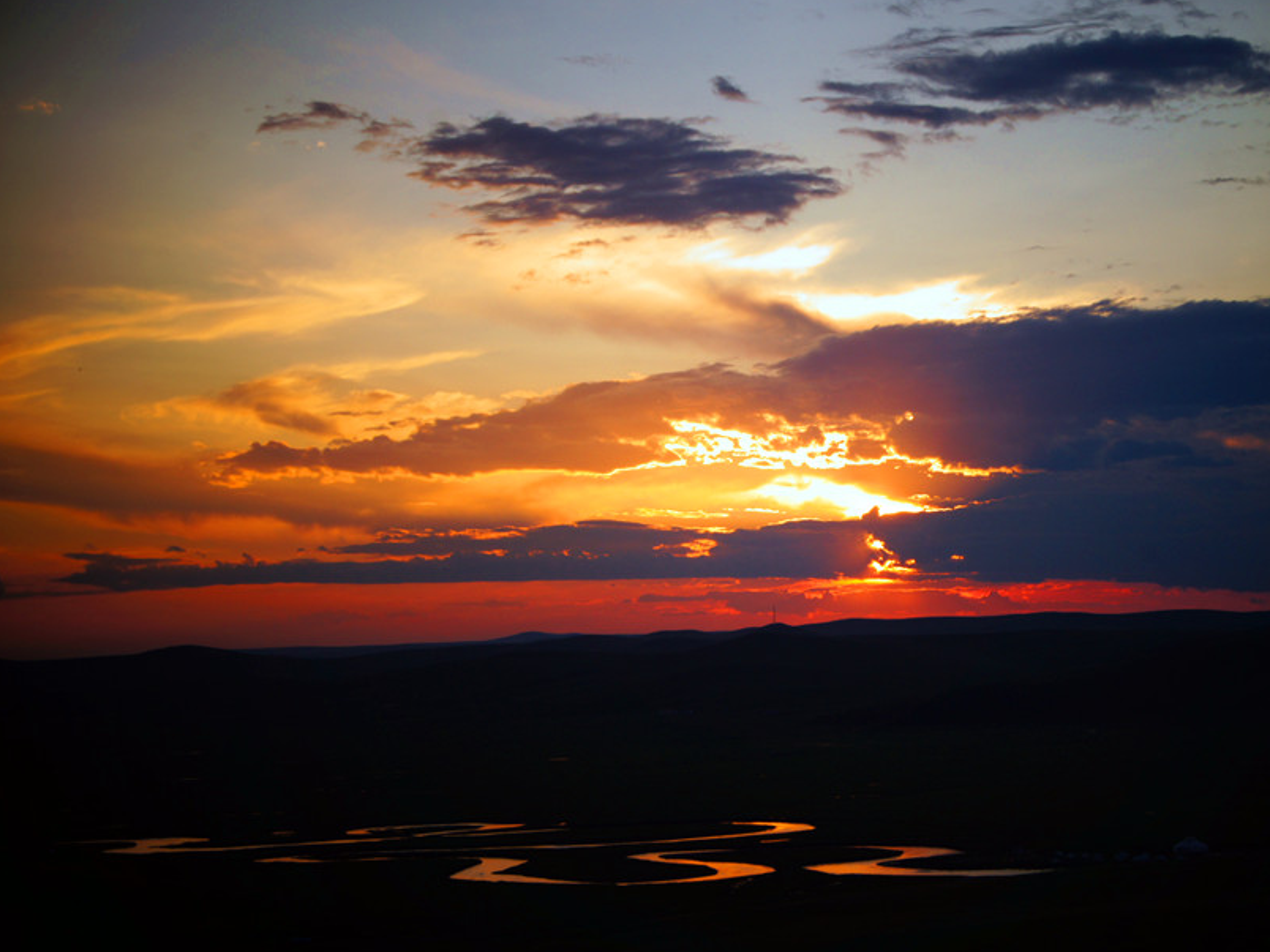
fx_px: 3617
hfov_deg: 19.9
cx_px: 785
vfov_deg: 15.0
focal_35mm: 99
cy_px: 477
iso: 100
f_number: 11
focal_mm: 55
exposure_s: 1/125
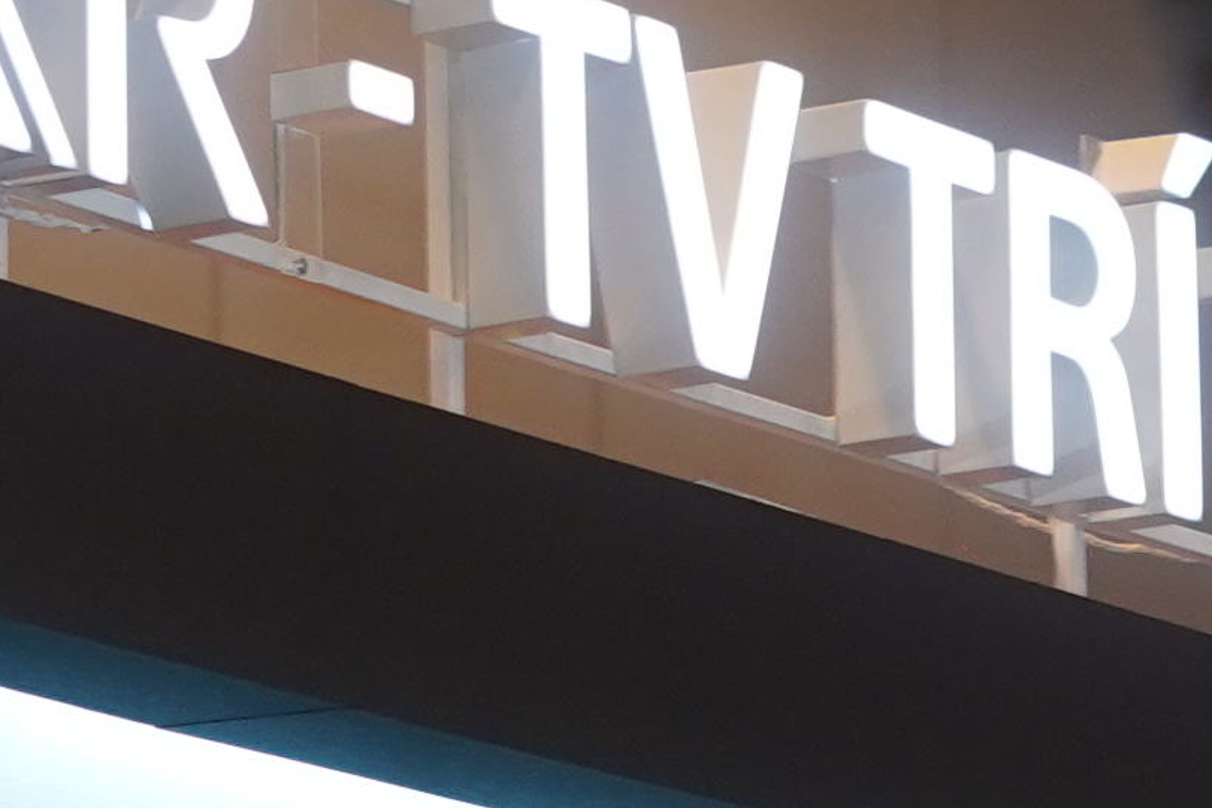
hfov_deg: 5.6
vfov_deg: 3.7
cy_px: 1898
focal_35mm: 370
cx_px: 714
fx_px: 12458
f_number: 2.5
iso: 800
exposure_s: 1/100
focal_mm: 50
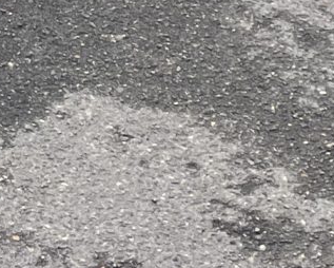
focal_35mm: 205
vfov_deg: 6.4
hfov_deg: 9.0
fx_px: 2028
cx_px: -284
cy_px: -735
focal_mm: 5.1
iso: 50
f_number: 1.6
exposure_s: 1/1075
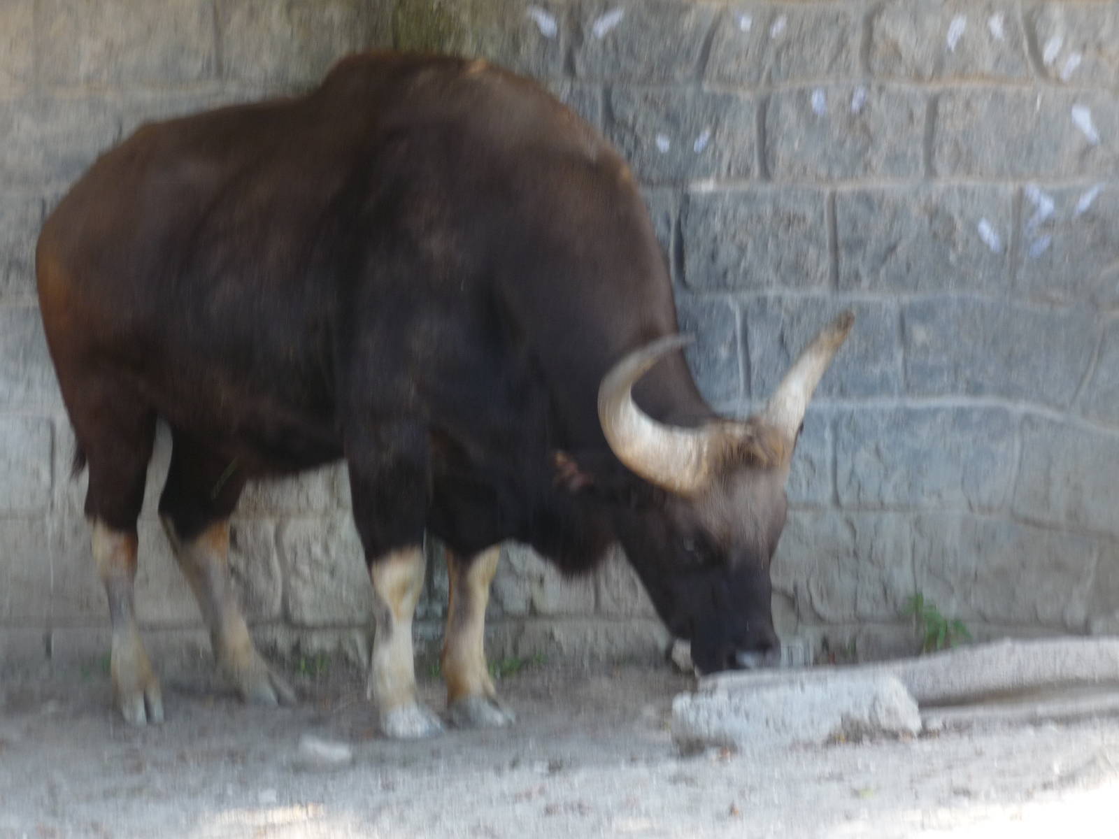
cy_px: 420
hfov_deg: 15.4
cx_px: 560
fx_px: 4138
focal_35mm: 128
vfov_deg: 11.6
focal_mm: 21.8
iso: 125
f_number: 4.7
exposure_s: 1/50
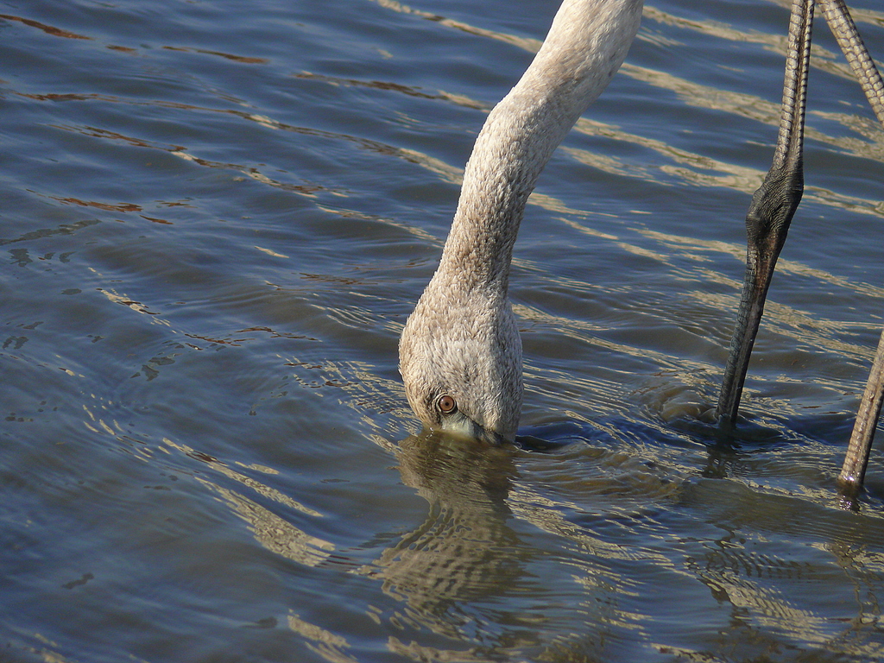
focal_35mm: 420
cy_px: 332
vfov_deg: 3.5
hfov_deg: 4.7
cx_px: 442
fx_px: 10726
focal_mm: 88.8
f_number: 4.5
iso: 100
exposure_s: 1/1000
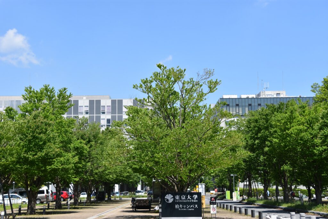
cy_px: 110
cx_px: 164
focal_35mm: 60
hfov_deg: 33.4
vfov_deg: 22.7
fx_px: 547
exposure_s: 1/500
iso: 250
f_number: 8
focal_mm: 40
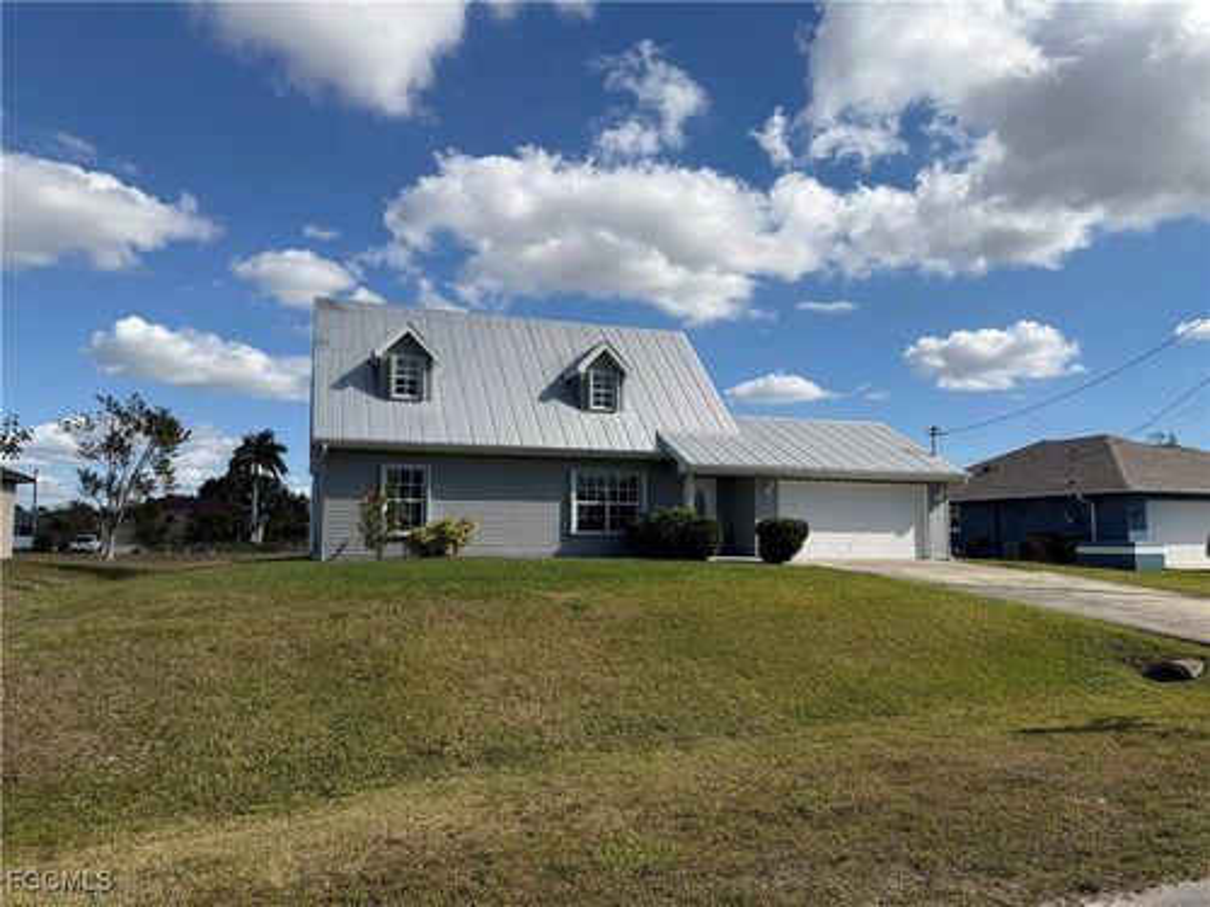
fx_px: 839
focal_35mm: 24
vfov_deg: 56.8
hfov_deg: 71.6
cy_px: 454
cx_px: 605
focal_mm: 6.76
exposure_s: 1/8130
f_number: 1.78
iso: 80
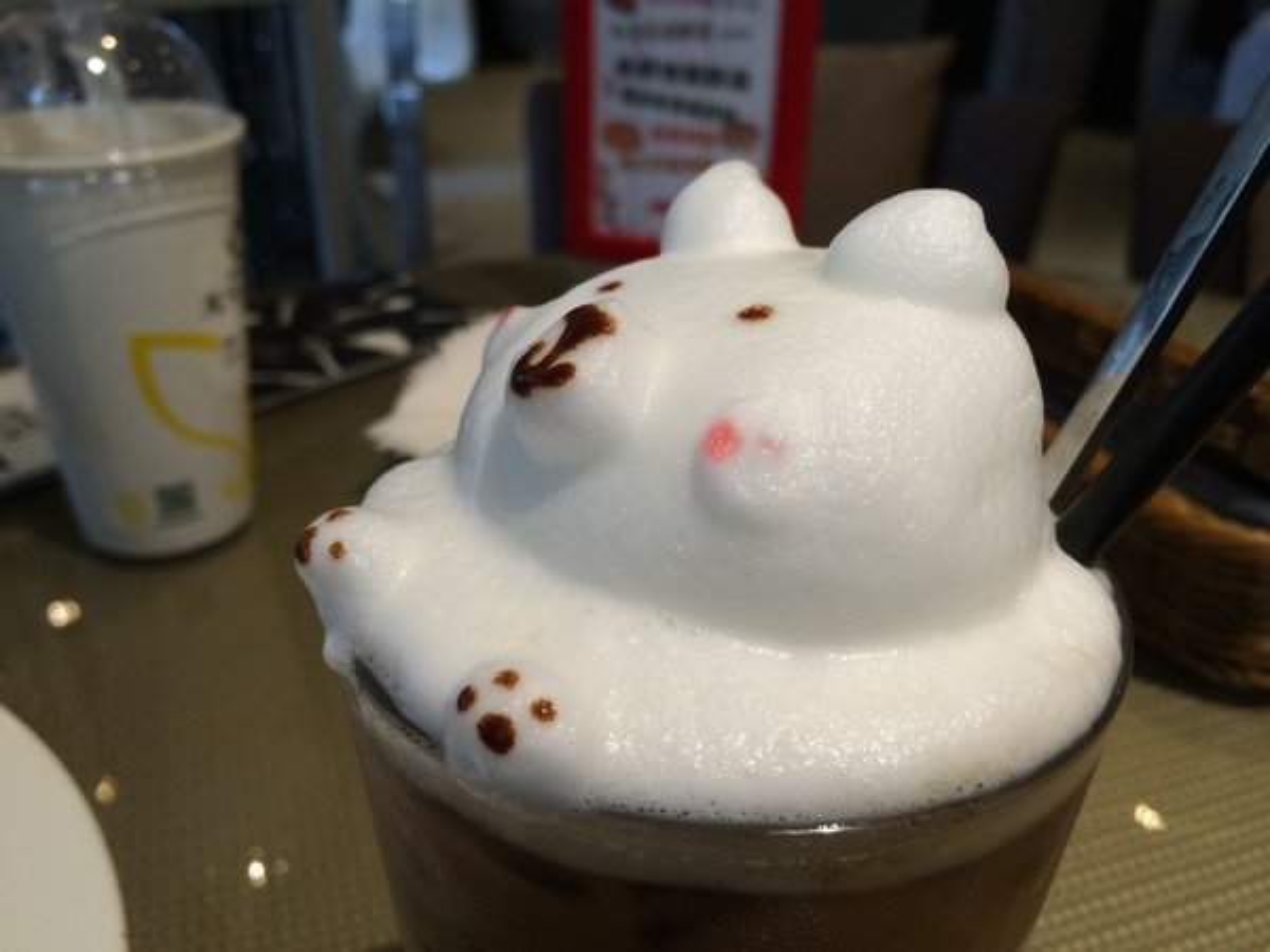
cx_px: 635
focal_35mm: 29
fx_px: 1064
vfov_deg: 48.2
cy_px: 476
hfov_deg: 61.7
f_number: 2.2
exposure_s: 1/40
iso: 40
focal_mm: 4.15
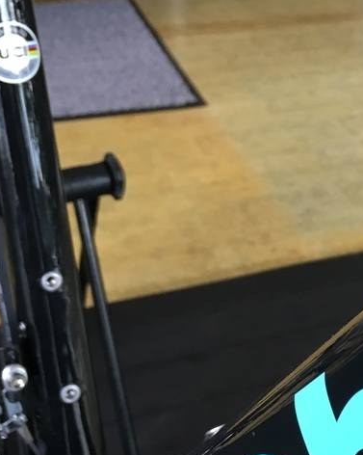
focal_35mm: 72
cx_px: 391
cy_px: 192
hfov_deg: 20.3
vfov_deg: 26.4
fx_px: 968
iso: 40
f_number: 2.2
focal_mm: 4.15
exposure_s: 1/30
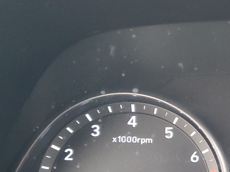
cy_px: 130
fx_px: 425
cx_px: 246
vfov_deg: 22.7
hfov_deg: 27.9
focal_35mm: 64
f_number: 1.5
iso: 246
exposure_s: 1/60.2
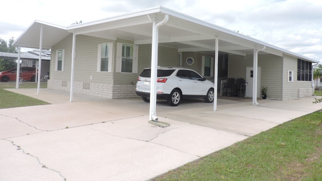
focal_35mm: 27
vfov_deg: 42.7
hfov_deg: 69.9
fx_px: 231
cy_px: 71
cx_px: 161
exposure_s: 1/1000
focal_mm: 4.3
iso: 100
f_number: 3
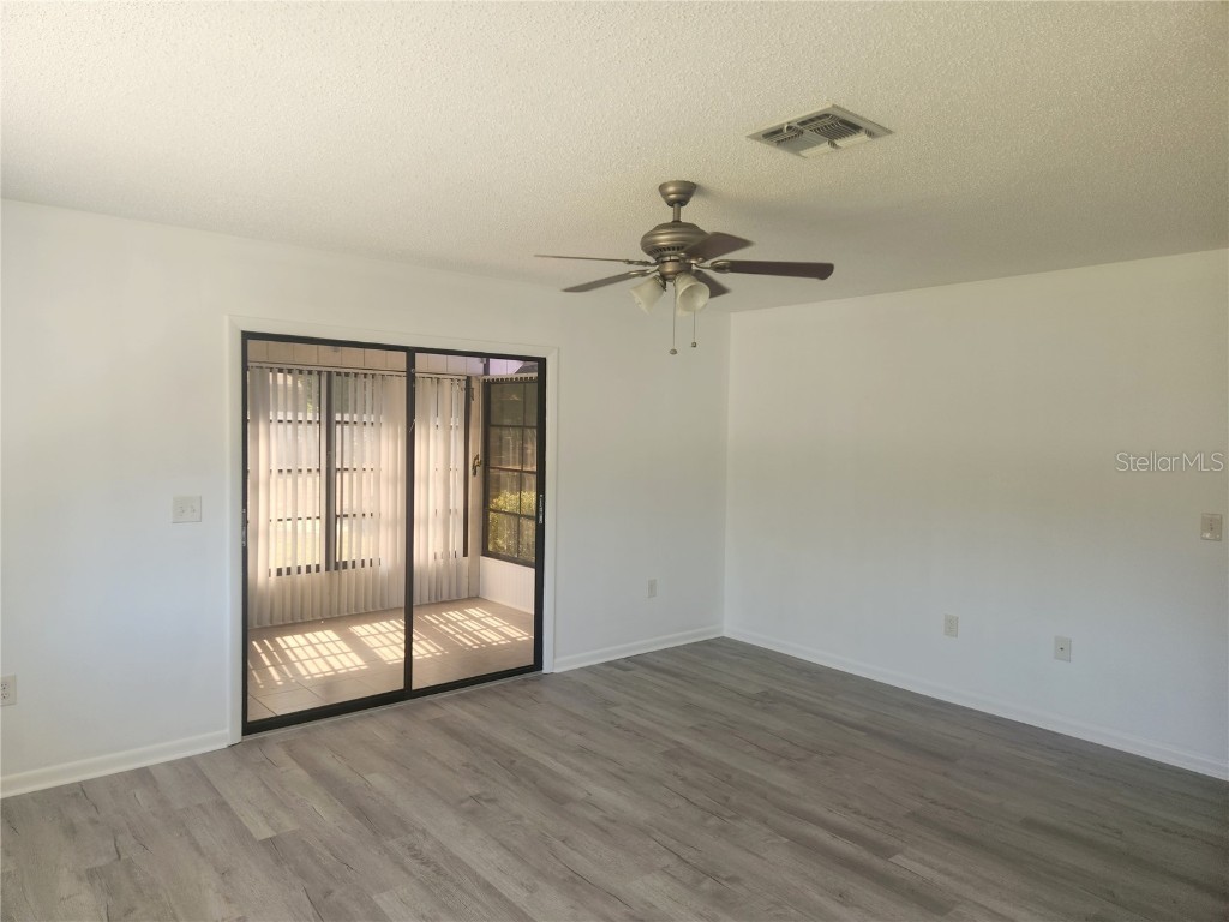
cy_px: 461
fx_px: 817
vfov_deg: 58.9
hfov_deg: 73.9
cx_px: 614
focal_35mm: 23
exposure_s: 1/180
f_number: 1.8
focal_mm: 5.4
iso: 64
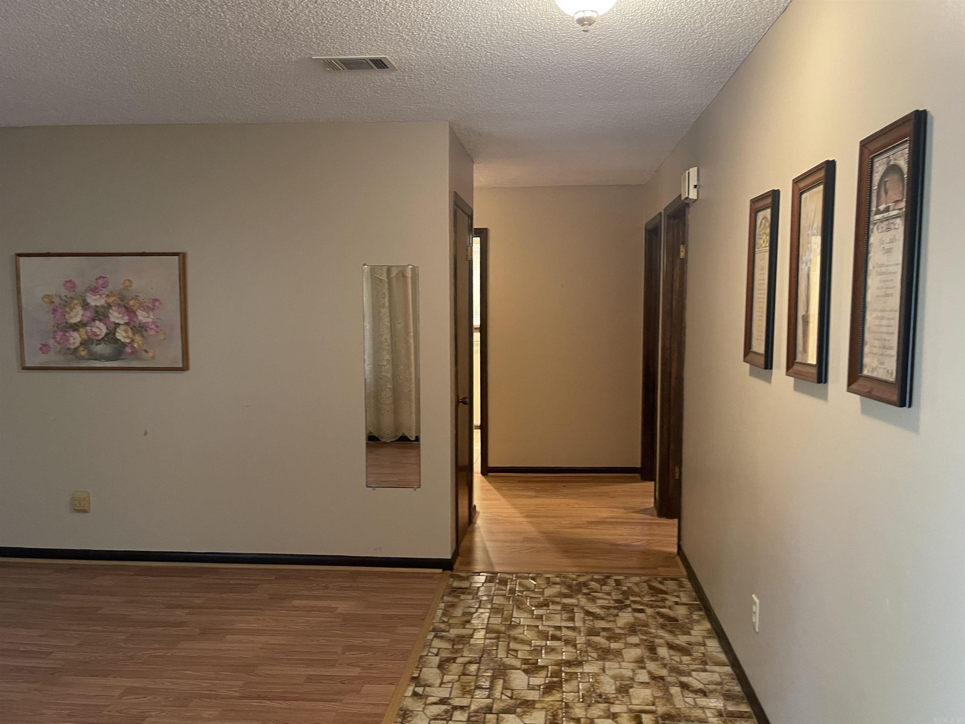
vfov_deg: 53.1
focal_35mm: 26
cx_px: 482
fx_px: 725
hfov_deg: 67.3
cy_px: 362
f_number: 1.6
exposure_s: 1/60
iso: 400
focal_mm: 5.1
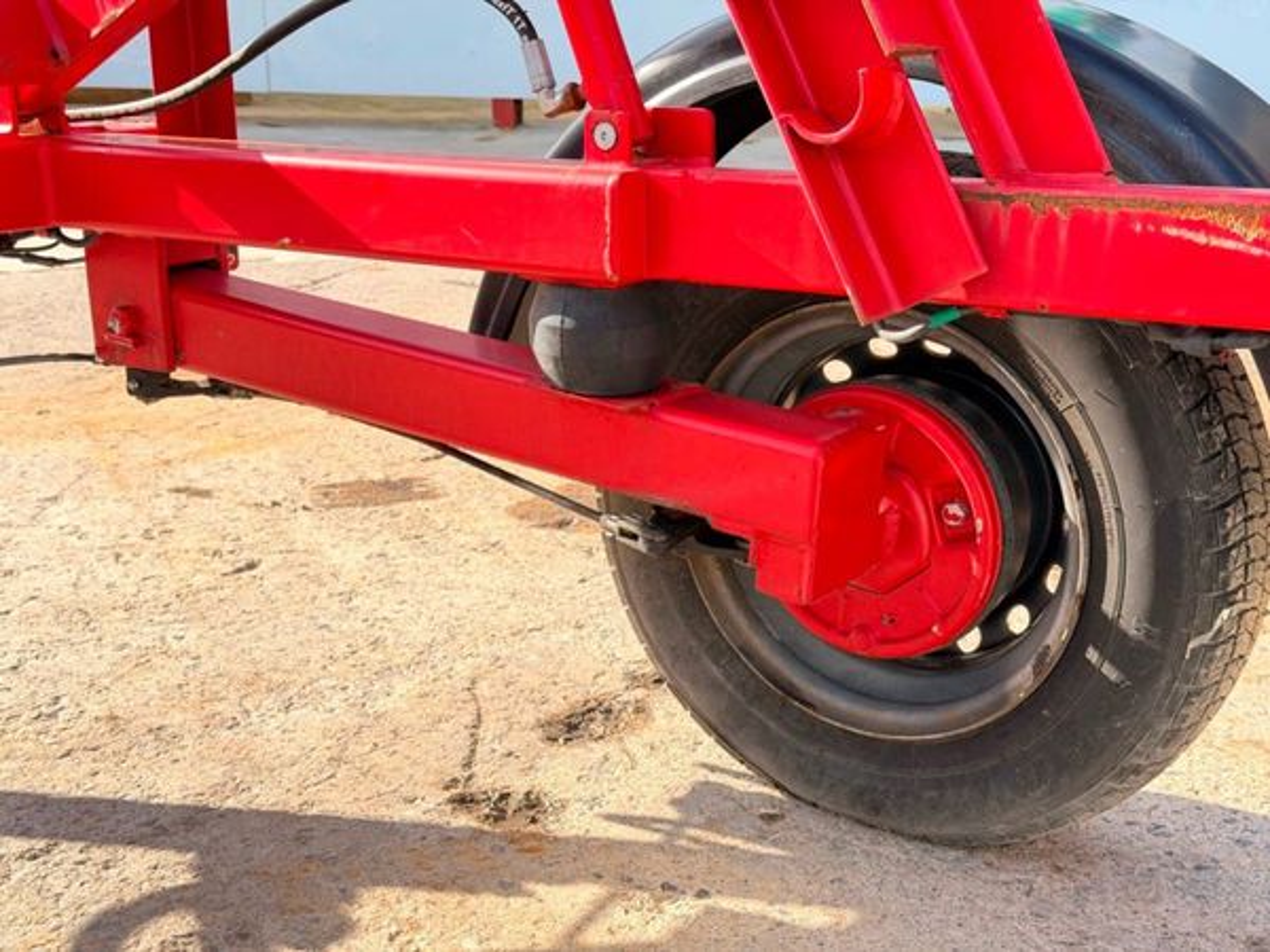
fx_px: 1761
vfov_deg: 30.3
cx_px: 635
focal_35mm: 48
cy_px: 476
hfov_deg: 39.7
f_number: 1.78
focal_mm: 6.76
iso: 80
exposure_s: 1/396
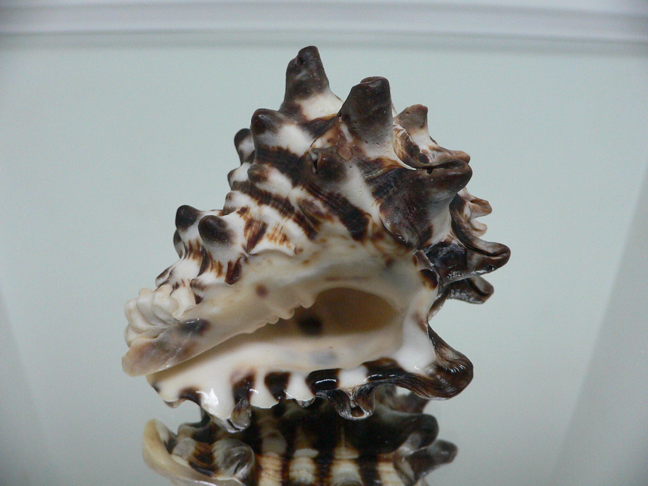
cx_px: 324
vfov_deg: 40.7
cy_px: 243
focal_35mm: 35
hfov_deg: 52.6
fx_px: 655
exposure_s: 1/50
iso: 200
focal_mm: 4.6
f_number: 2.8
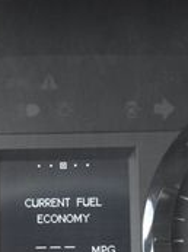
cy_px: 230
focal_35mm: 166
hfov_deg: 8.9
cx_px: 73
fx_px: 1205
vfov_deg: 11.9
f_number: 8
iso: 2500
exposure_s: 1/80
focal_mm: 31
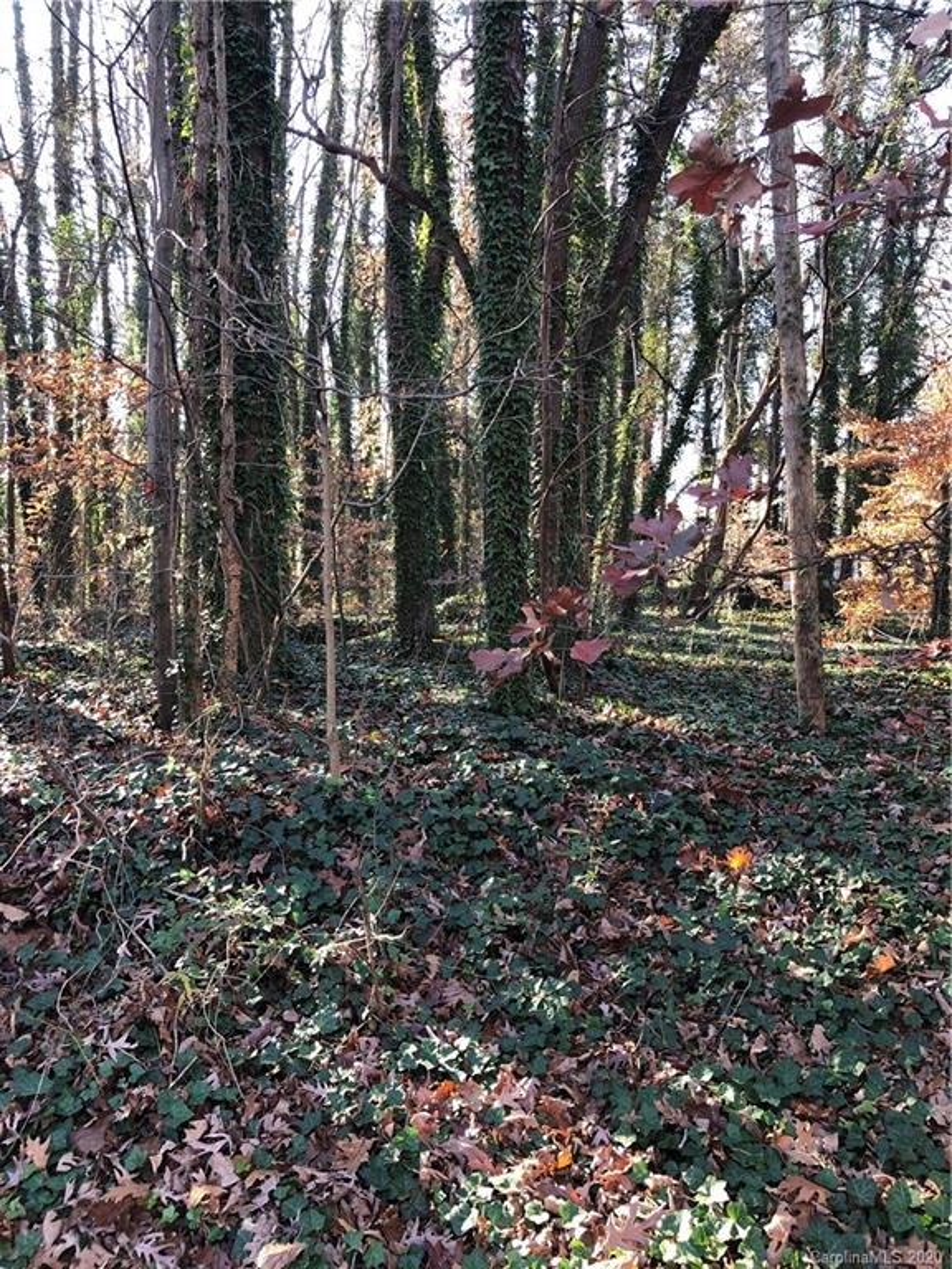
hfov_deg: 49.7
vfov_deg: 63.4
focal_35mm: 28
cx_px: 476
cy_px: 634
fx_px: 1027
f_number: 1.8
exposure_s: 1/40
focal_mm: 3.99
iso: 20
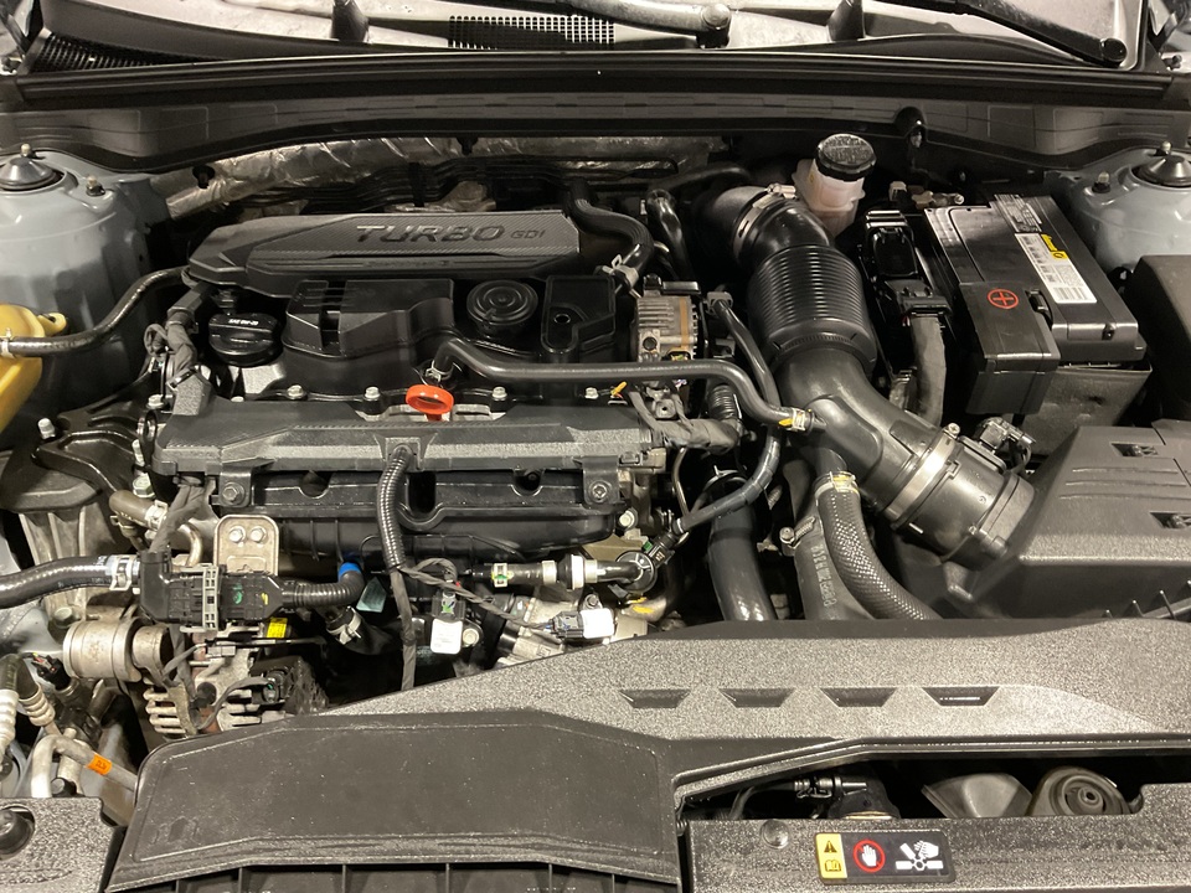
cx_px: 596
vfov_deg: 48.2
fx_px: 998
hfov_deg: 61.7
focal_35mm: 29
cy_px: 446
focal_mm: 3
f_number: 1.8
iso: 250
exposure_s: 1/25
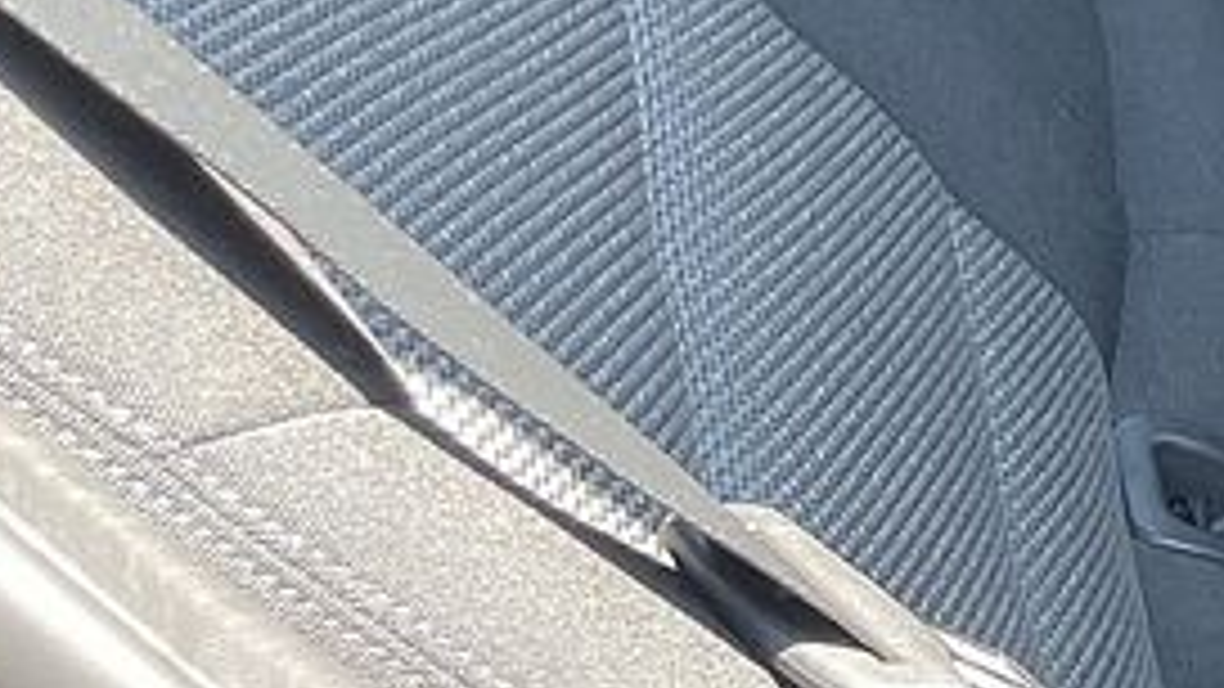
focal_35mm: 125
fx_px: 4057
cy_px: 58
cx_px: 2493
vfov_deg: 9.7
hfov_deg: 14.2
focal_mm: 4.2
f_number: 1.6
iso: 100
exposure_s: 1/121
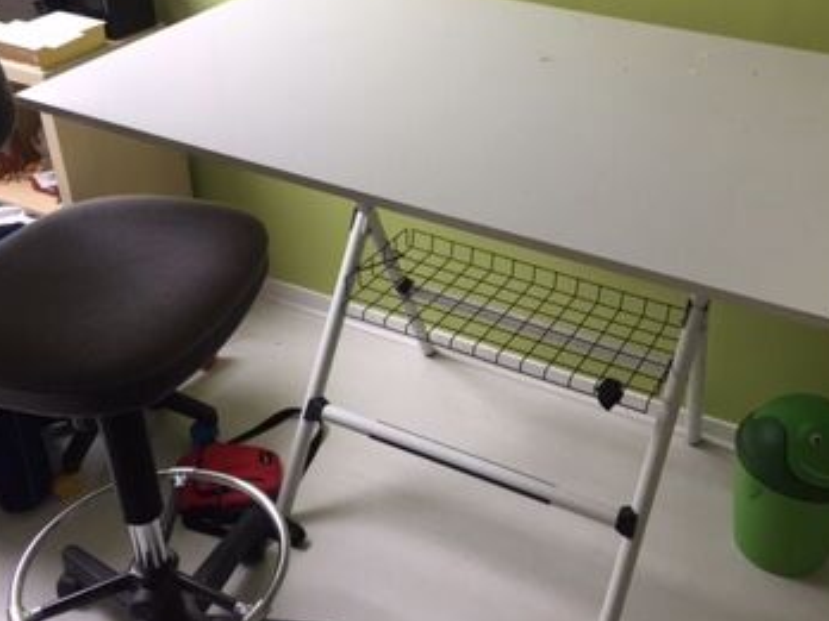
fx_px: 958
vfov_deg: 35.9
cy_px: 276
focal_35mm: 40
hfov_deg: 46.6
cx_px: 479
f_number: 2.2
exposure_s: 1/33
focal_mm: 4.15
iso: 80
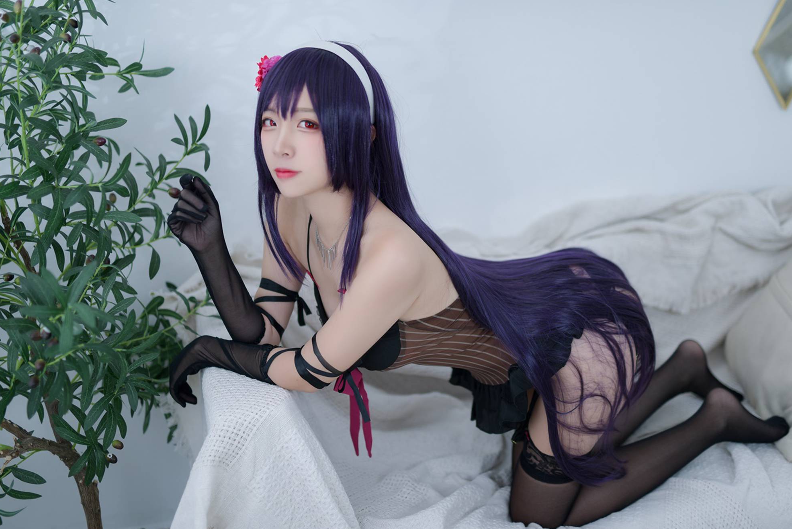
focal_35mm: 57
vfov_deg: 23.8
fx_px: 1254
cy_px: 256
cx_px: 409
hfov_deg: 35.0
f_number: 1.4
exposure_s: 1/200
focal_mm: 50
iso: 100
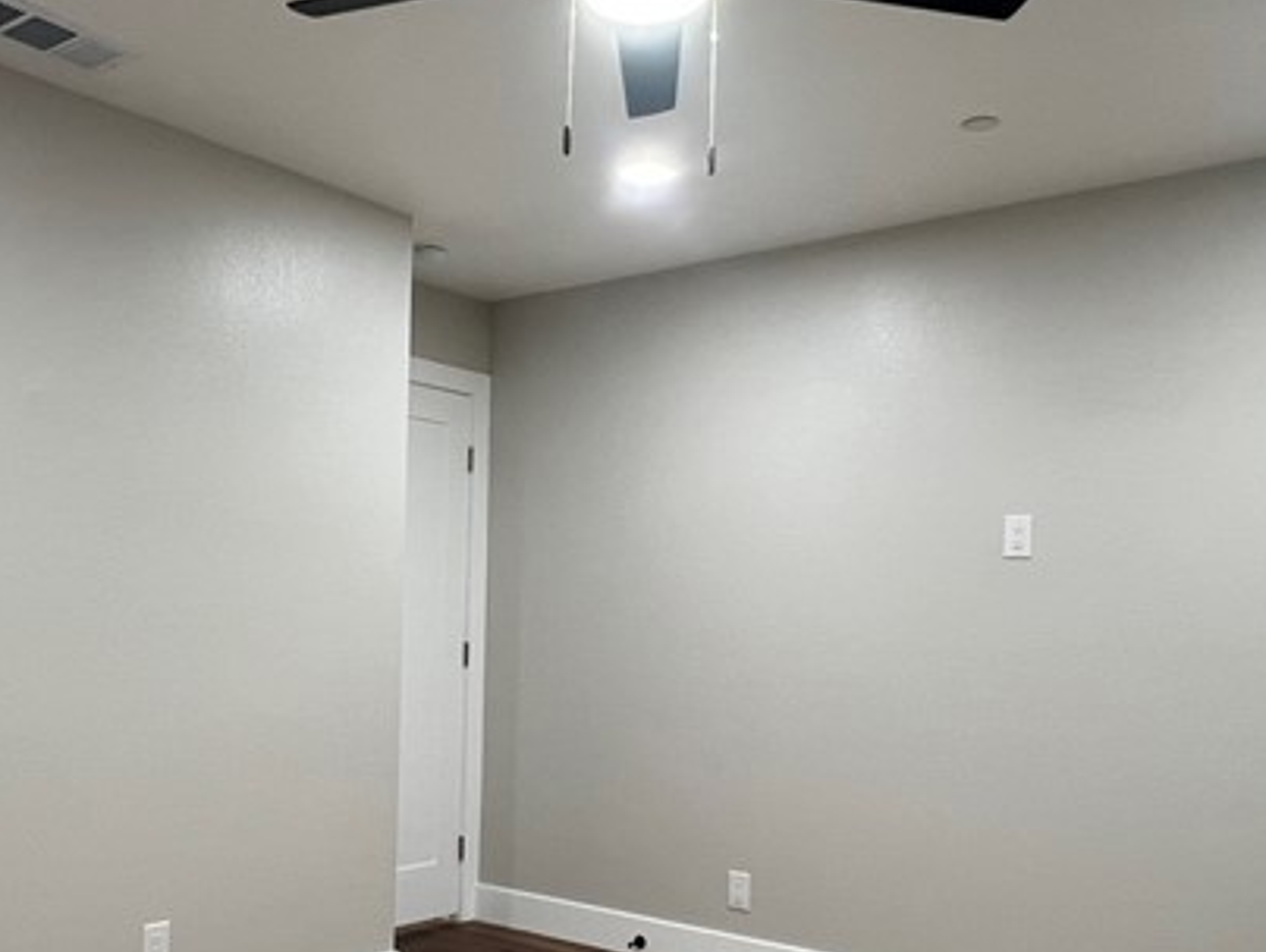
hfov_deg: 54.9
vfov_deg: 42.5
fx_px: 1208
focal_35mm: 33
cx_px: 499
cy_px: 628
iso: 125
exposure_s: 1/60
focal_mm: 1.57
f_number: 1.8
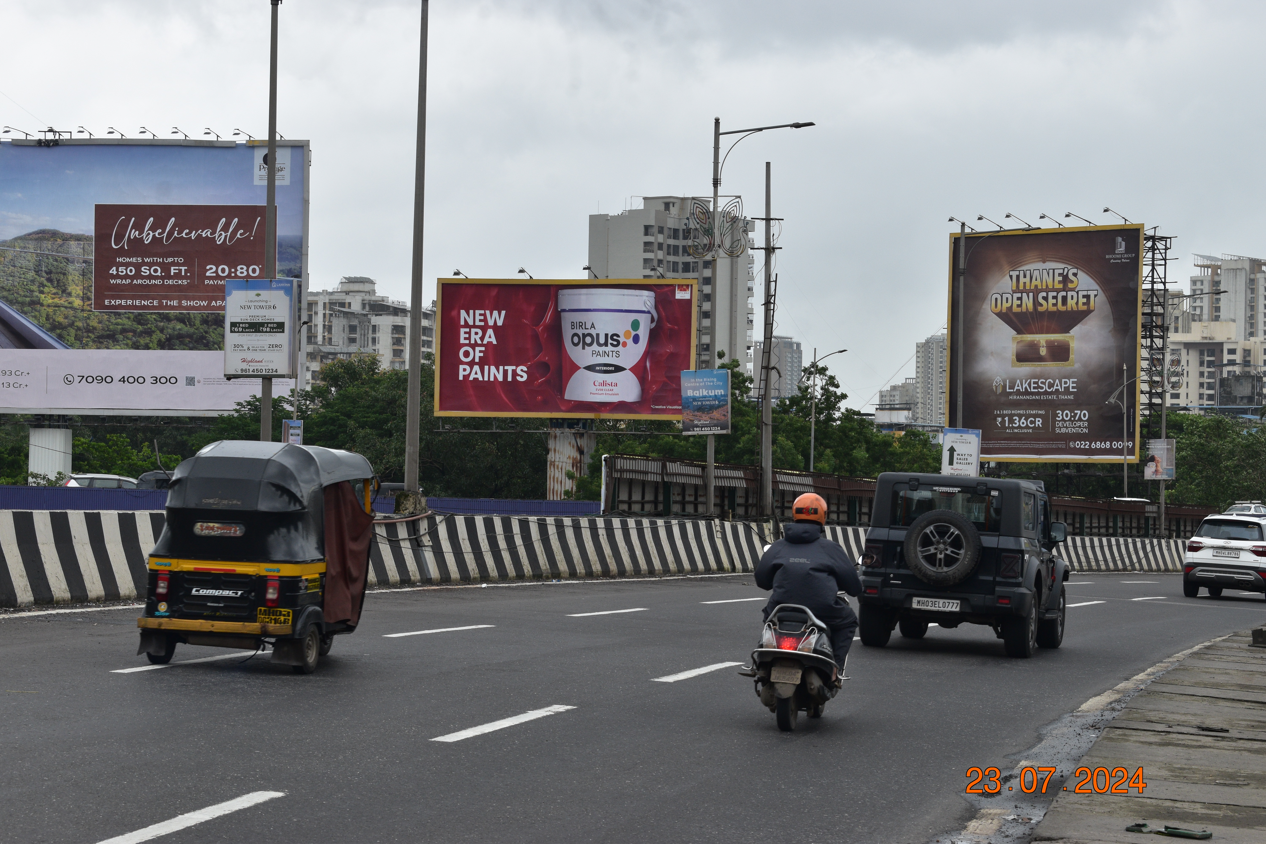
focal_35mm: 82
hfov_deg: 24.6
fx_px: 2901
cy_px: 422
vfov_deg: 16.6
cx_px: 633
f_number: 10
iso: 400
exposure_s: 1/250
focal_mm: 55
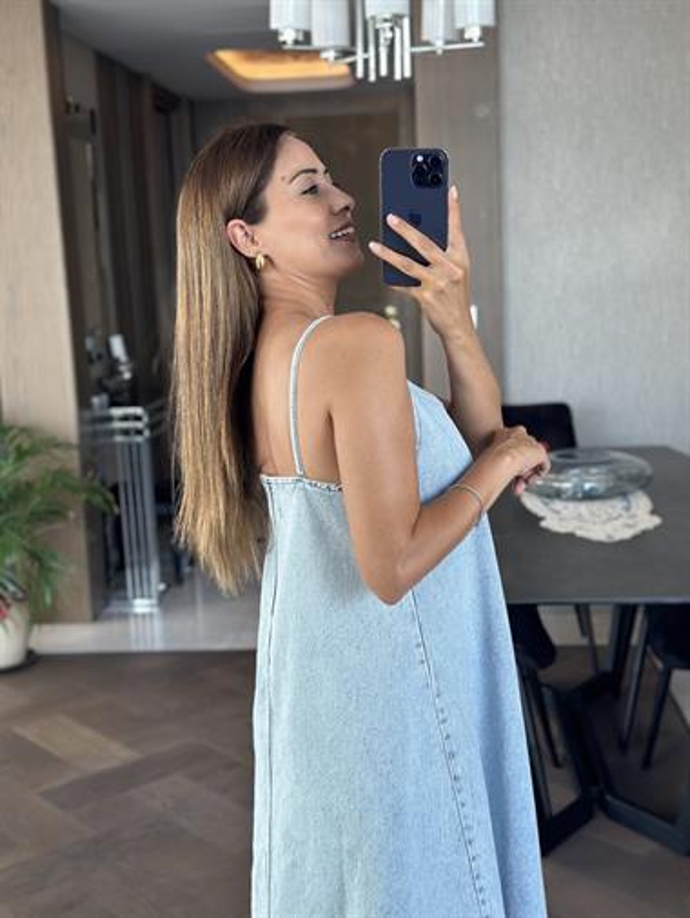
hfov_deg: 30.3
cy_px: 459
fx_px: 1275
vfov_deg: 39.6
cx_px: 345
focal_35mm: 48
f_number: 1.78
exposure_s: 1/75
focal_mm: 6.86
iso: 125
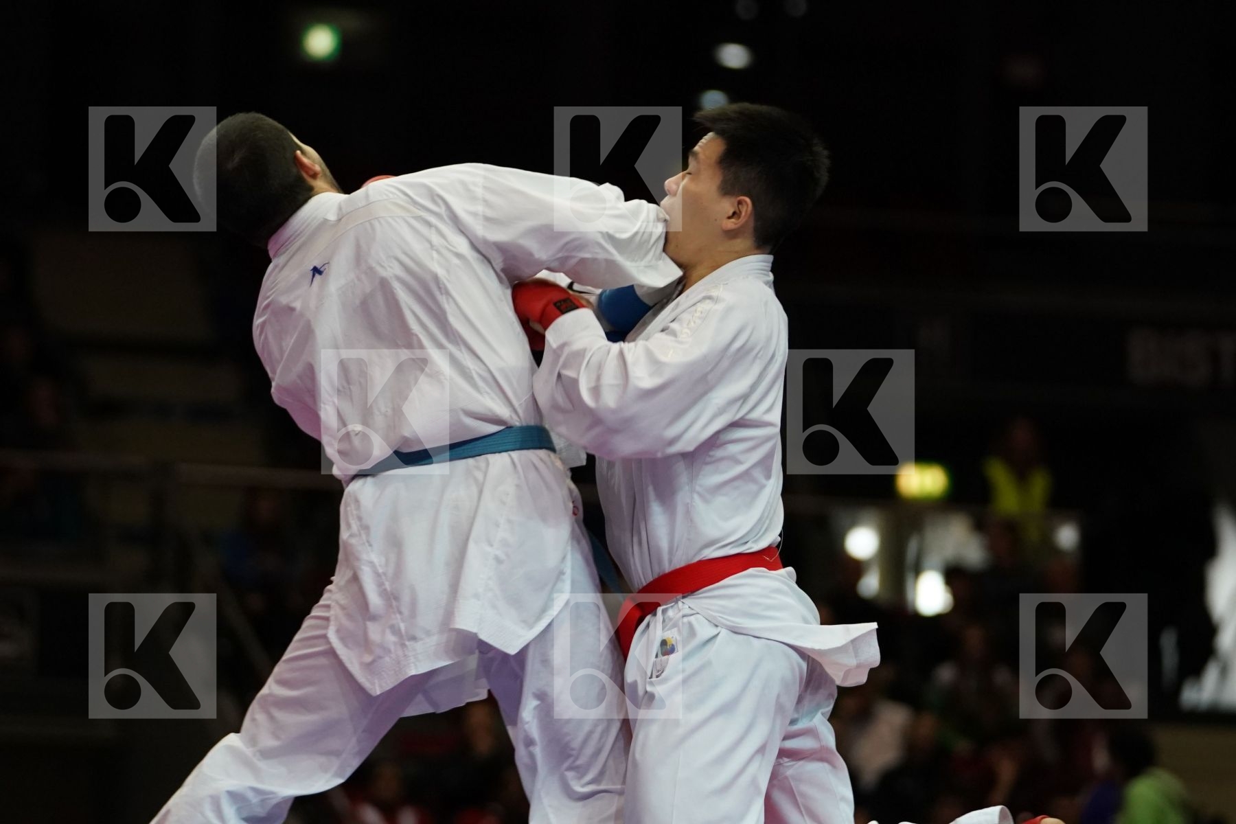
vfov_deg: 7.2
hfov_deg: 10.8
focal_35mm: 190
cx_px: 618
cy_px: 412
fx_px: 6523
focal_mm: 127
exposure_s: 1/1000
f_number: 2.8
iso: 2500
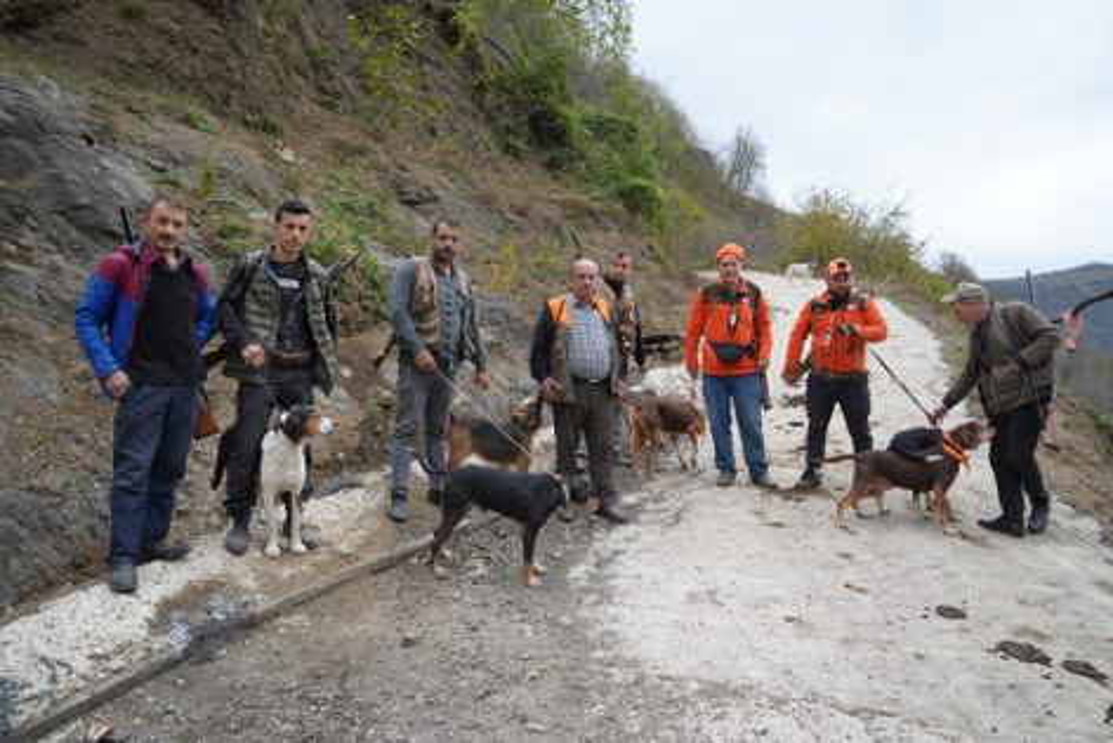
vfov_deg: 45.0
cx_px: 556
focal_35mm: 29
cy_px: 372
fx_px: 897
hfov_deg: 63.6
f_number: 4
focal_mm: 29
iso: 250
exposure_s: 1/160
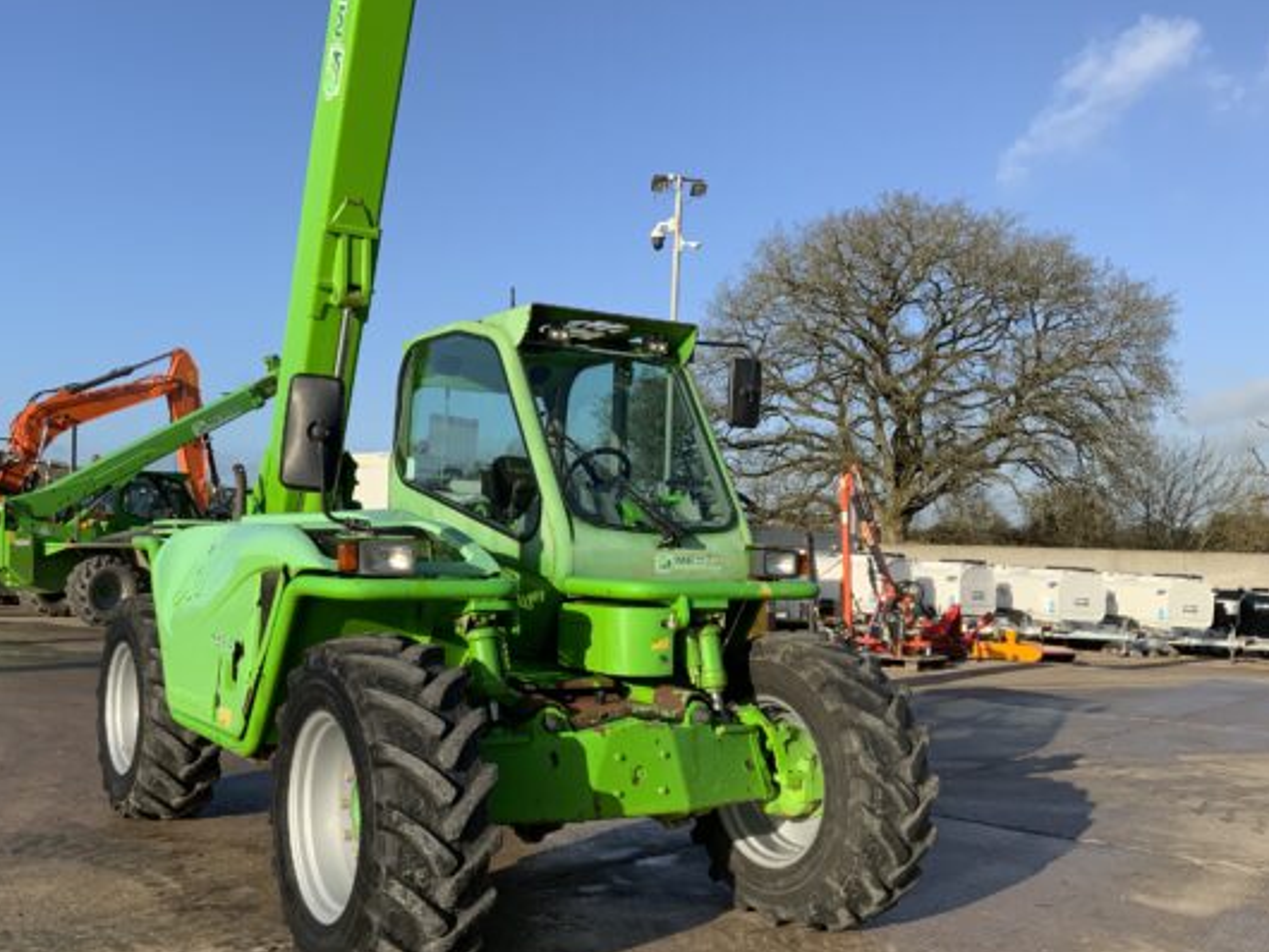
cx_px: 517
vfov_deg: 40.6
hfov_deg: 52.3
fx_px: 1284
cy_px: 550
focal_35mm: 35
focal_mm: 3
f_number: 1.8
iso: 16
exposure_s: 1/1730
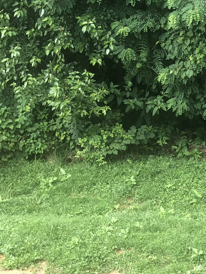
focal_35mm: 77
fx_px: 611
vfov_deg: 25.1
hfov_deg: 18.8
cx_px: 188
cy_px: 195
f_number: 1.8
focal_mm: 3.99
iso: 25
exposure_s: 1/120
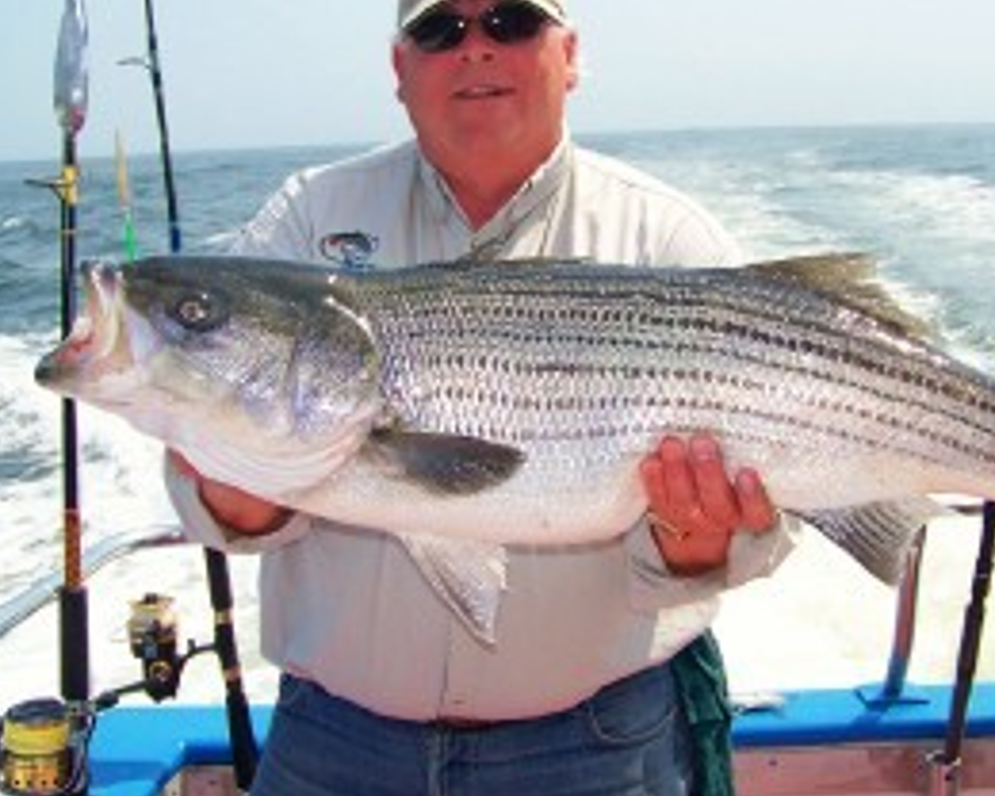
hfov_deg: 34.7
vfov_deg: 28.0
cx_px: 570
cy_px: 314
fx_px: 1590
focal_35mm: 54
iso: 64
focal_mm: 5.85
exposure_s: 1/1000
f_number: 2.8
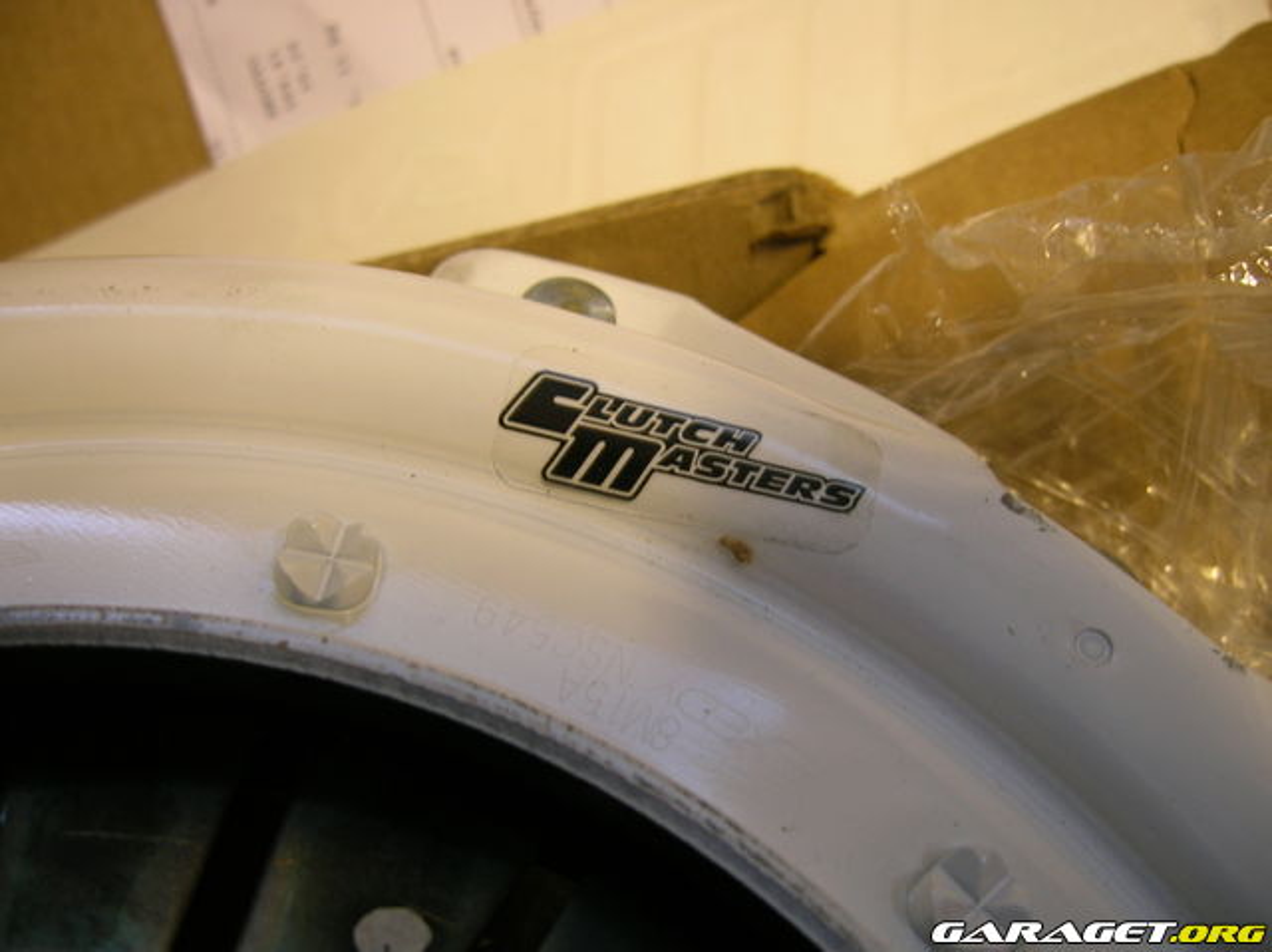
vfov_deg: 41.7
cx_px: 636
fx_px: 1248
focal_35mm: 34
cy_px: 476
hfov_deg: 54.0
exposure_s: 1/4.2
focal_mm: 5.7
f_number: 2.9
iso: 57
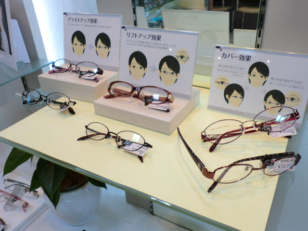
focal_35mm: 32
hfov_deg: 56.8
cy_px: 116
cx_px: 154
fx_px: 285
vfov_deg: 44.2
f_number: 3.5
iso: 64
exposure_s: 1/60
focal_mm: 5.8
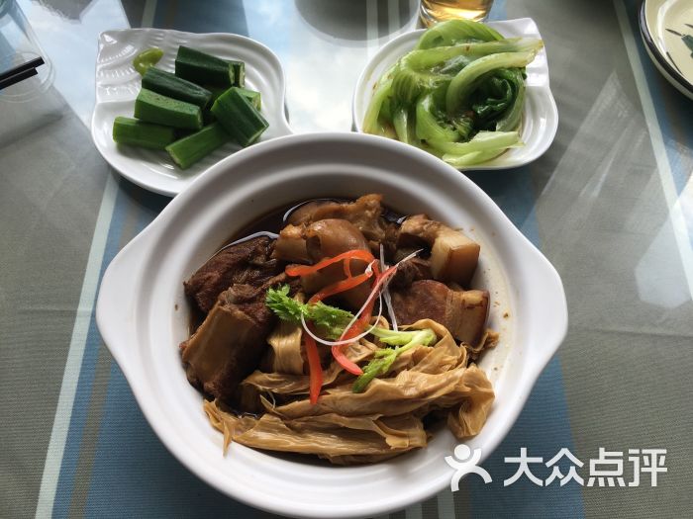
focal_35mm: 29
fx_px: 581
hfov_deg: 61.7
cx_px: 346
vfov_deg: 48.2
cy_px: 260
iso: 25
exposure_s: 1/130
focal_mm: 4.15
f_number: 2.2
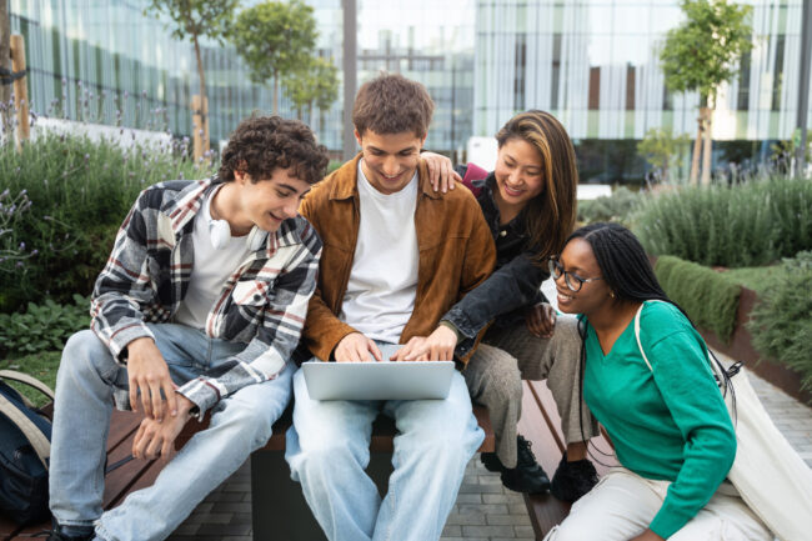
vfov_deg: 37.8
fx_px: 789
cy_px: 270
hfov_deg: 54.4
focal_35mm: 35
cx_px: 406
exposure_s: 1/400
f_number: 2.8
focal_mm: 35
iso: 400
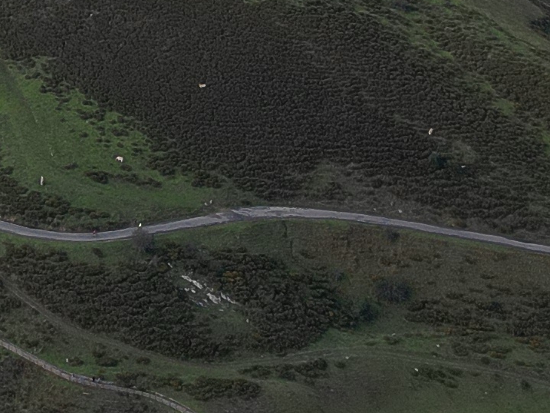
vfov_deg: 10.6
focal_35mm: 135
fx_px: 2145
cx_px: -271
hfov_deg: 13.7
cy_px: -213
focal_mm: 6.72
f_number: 1.7
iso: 100
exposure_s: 1/1600
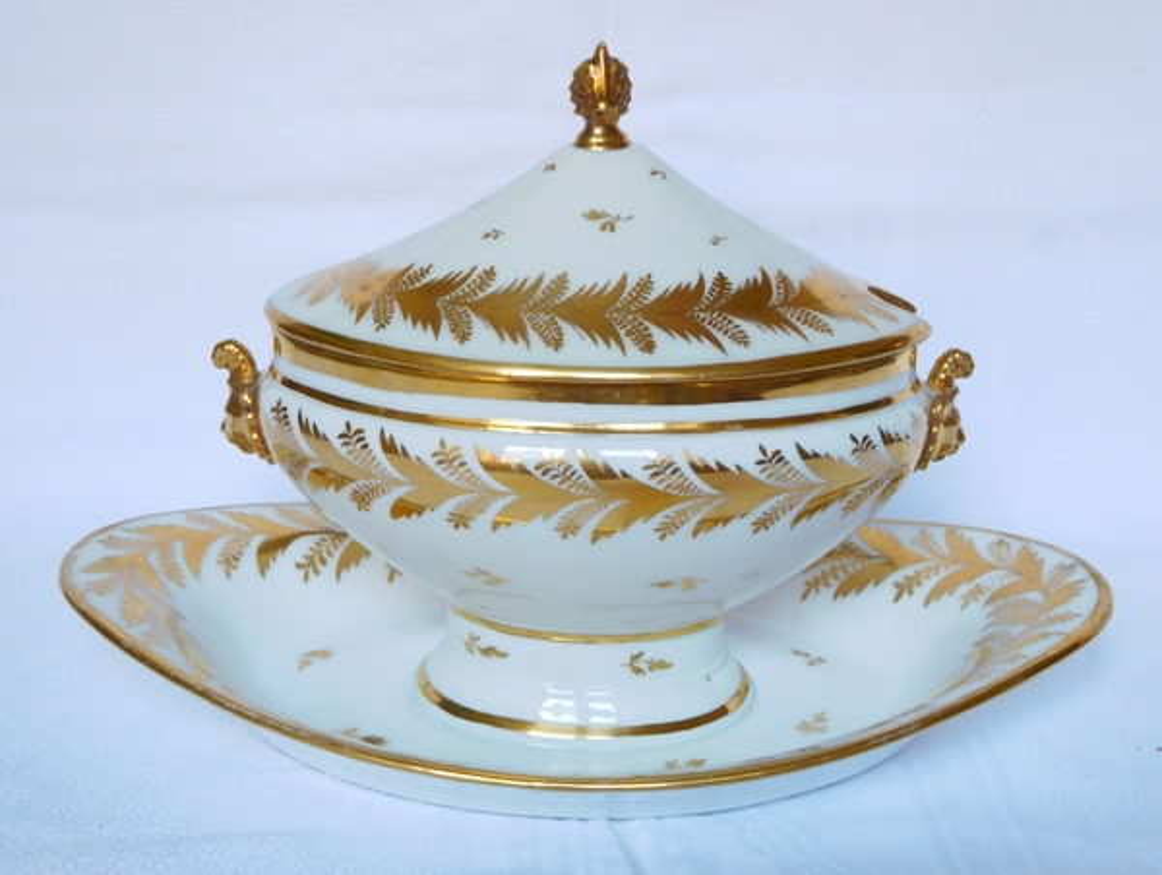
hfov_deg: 42.0
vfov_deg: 32.3
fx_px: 1513
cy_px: 438
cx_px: 581
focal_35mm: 45
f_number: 4
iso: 160
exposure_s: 1/30
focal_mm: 8
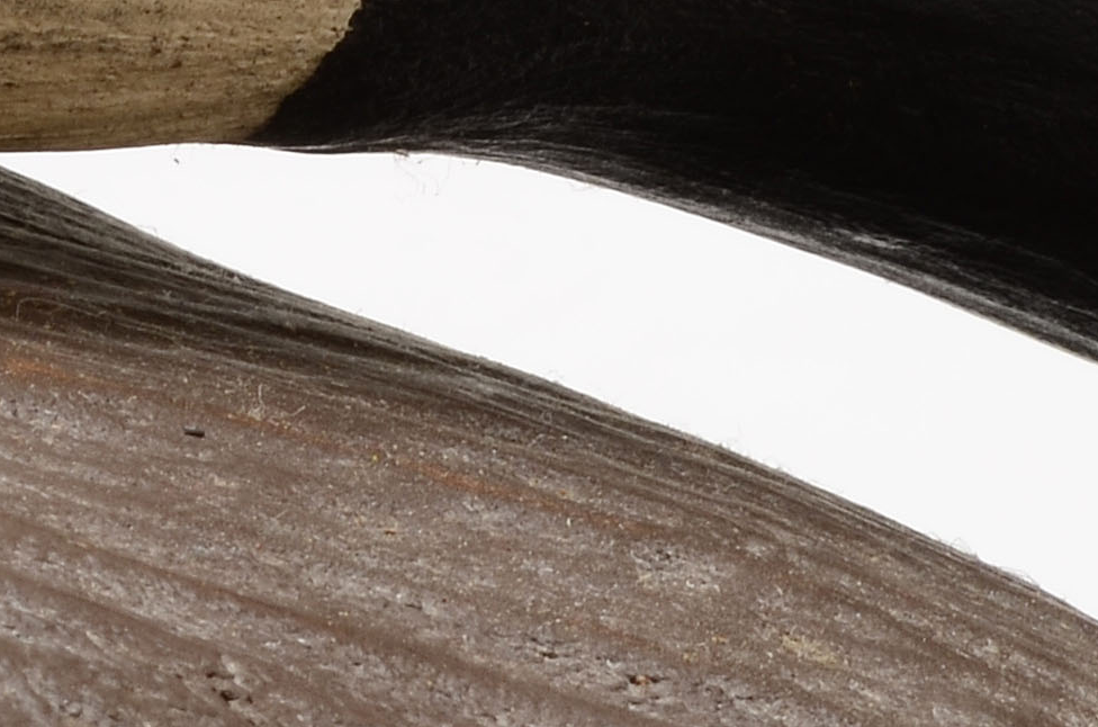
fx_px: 12675
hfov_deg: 4.9
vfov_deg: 3.3
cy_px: -19
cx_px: -569
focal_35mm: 417
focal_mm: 55
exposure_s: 1/160
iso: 100
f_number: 20
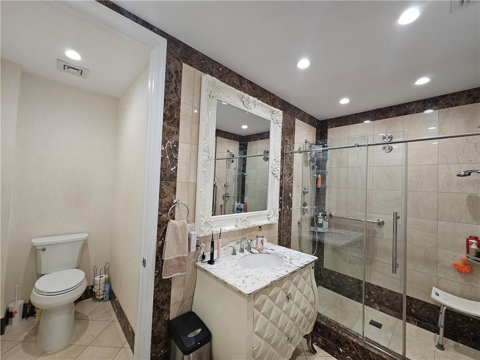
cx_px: 240
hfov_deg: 106.2
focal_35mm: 13
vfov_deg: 89.9
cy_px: 180
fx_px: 180
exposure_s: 1/60
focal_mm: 2.2
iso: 125
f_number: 2.2
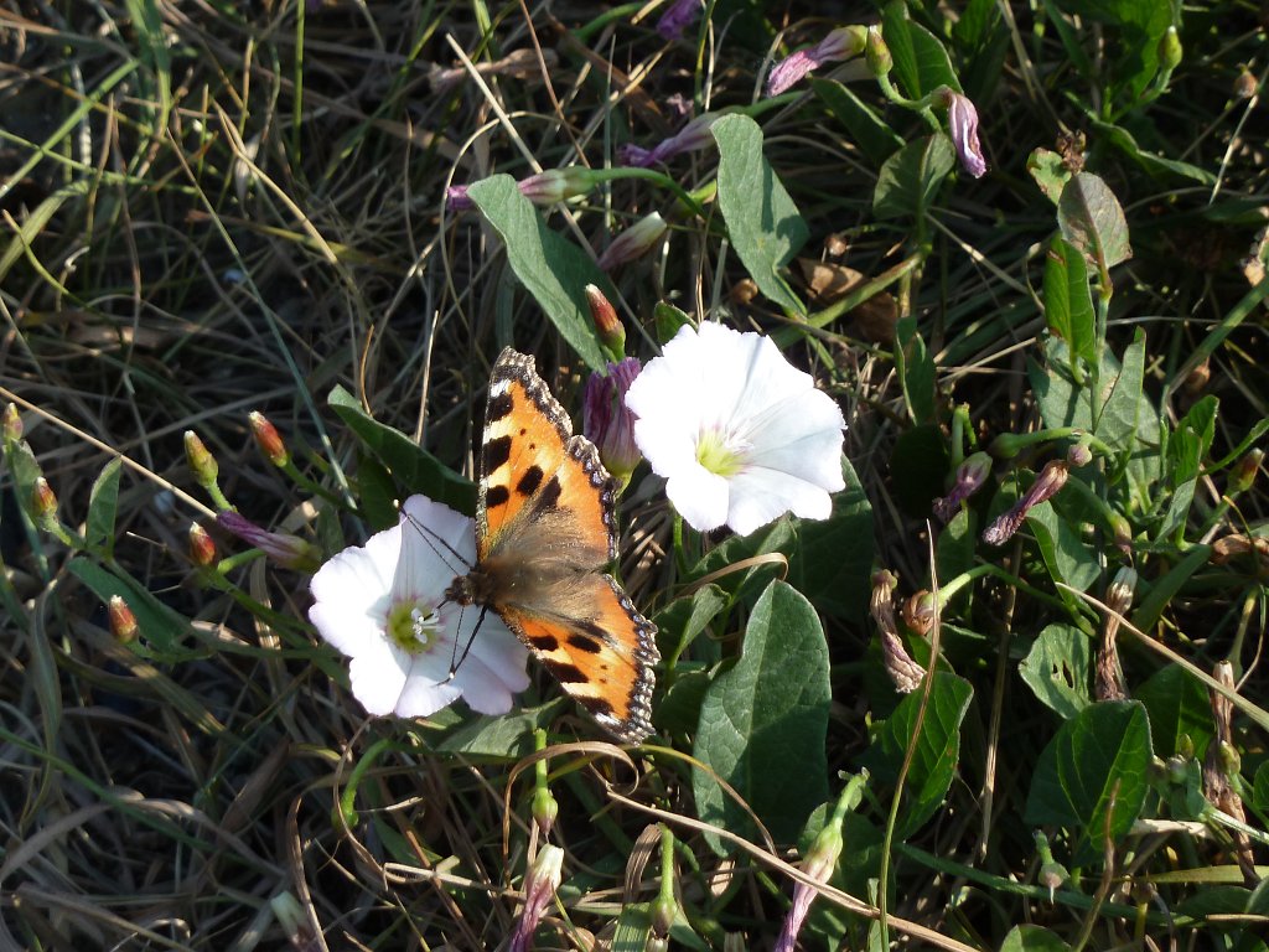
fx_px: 13527
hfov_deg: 5.4
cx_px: 634
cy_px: 476
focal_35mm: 369
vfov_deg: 4.0
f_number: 4.9
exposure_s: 1/200
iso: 80
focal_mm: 49.2
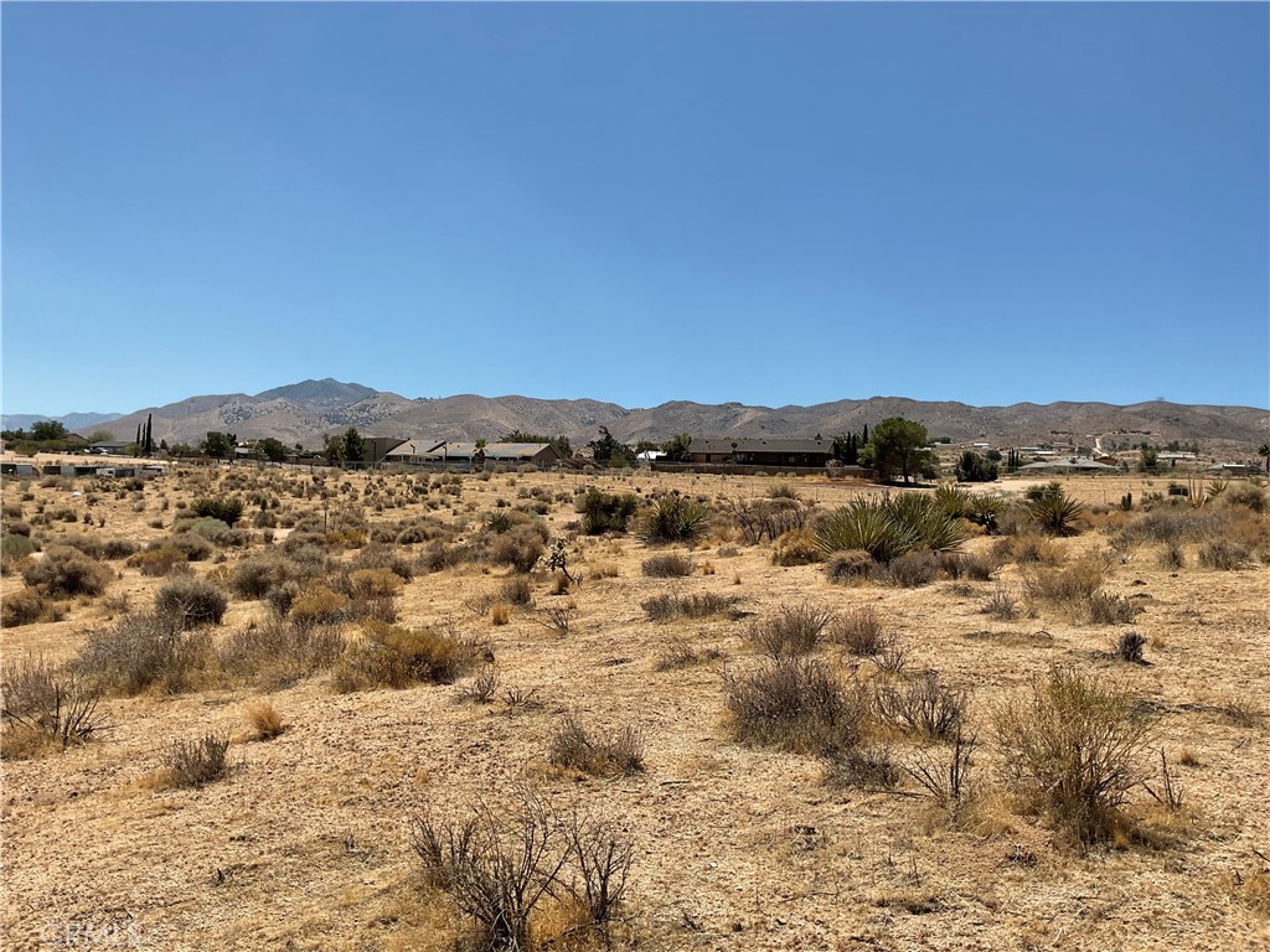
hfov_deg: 61.7
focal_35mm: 29
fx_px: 1064
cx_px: 635
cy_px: 476
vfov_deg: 48.2
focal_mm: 3
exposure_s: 1/3125
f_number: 1.8
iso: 16
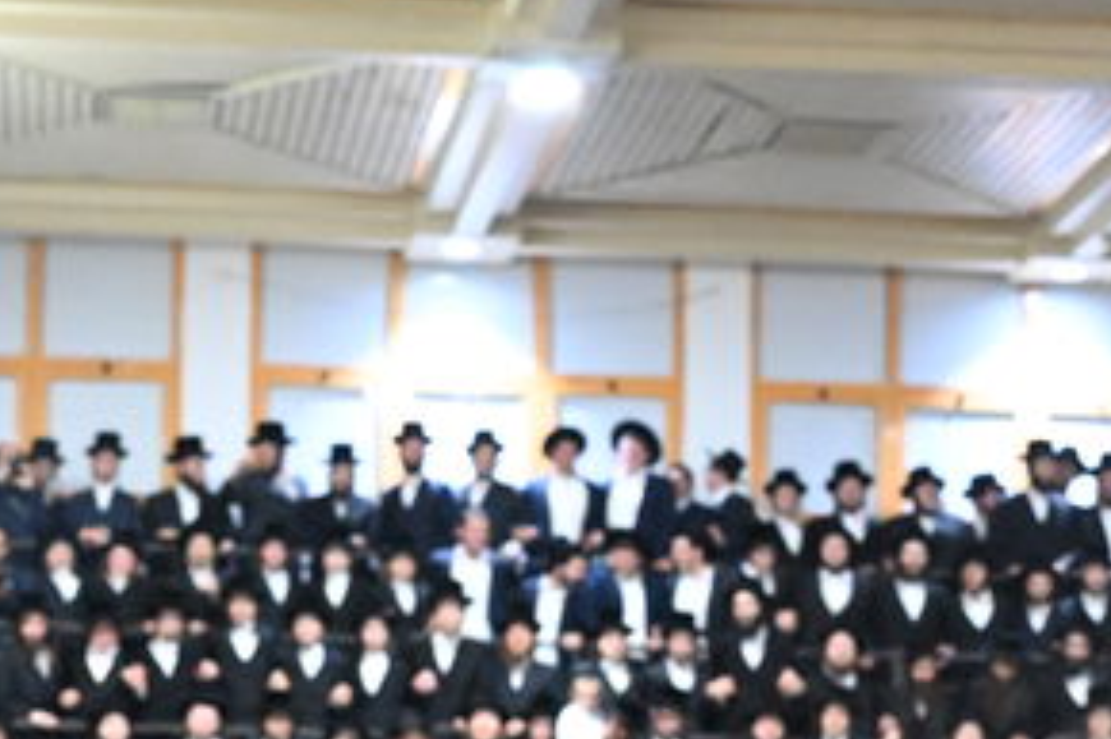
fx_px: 3578
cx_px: 460
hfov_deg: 17.6
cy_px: 875
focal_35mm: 116
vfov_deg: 11.6
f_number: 4.5
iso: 5000
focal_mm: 24
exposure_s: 1/125
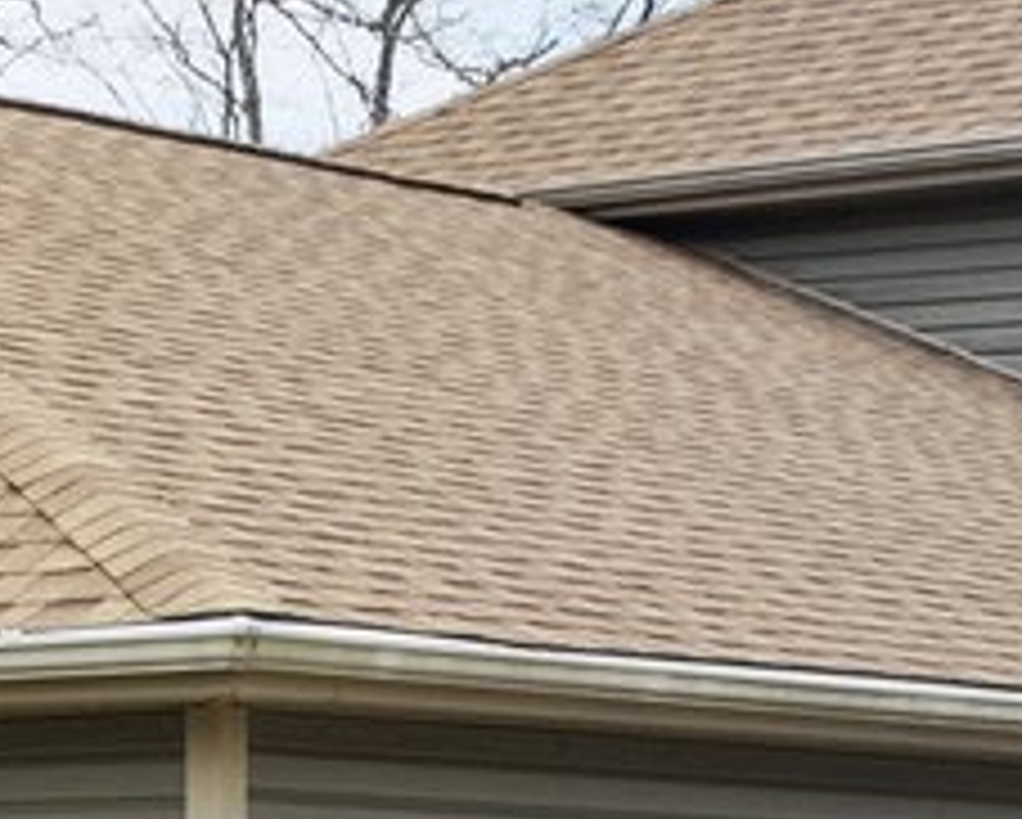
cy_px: 922
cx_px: 117
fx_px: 5631
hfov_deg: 10.3
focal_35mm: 186
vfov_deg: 8.3
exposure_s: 1/60
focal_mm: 8.38
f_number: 2.8
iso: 100
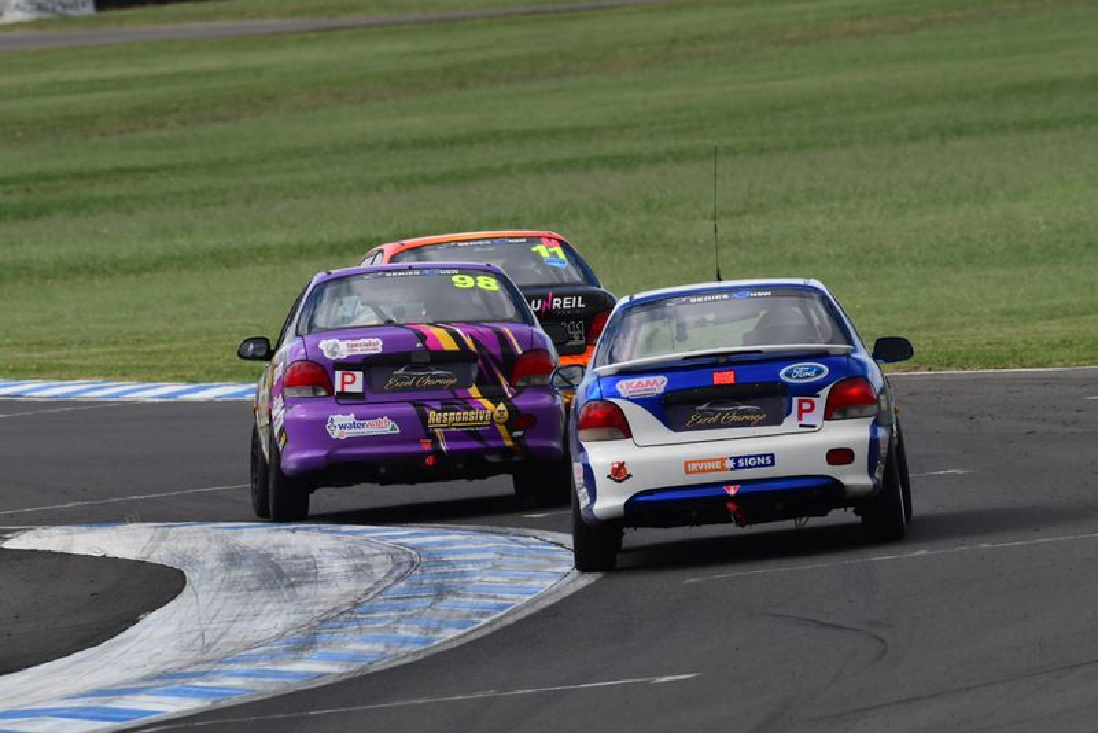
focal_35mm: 750
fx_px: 22882
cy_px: 366
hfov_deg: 2.7
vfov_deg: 1.8
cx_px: 549
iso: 400
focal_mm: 500
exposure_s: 1/500
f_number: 11
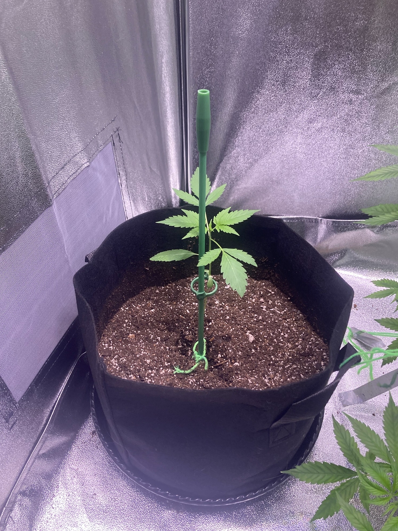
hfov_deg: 48.2
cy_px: 265
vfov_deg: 61.7
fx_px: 445
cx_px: 200
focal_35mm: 29
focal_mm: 3.99
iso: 125
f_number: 1.8
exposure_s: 1/60
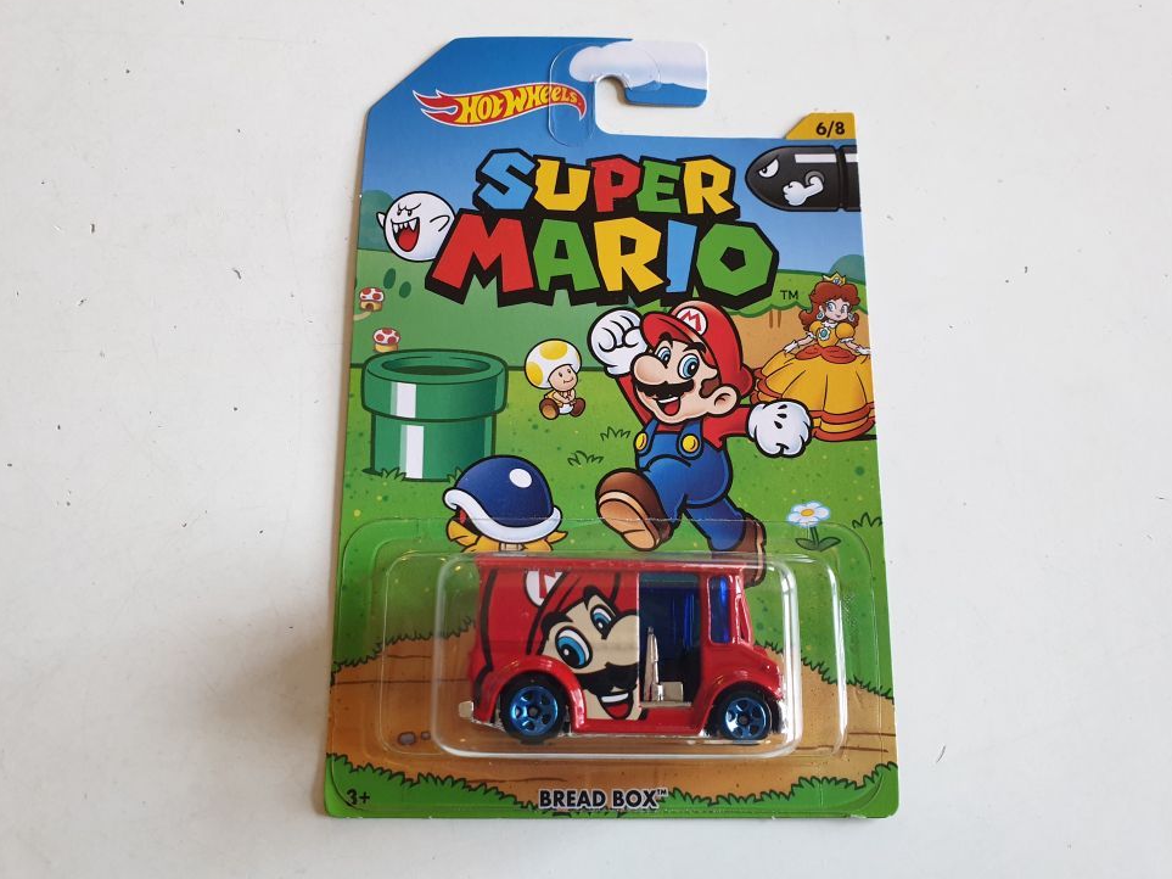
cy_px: 440
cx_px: 601
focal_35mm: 27
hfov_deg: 65.3
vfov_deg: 51.3
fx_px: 914
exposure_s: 1/33
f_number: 2.4
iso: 320
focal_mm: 4.3
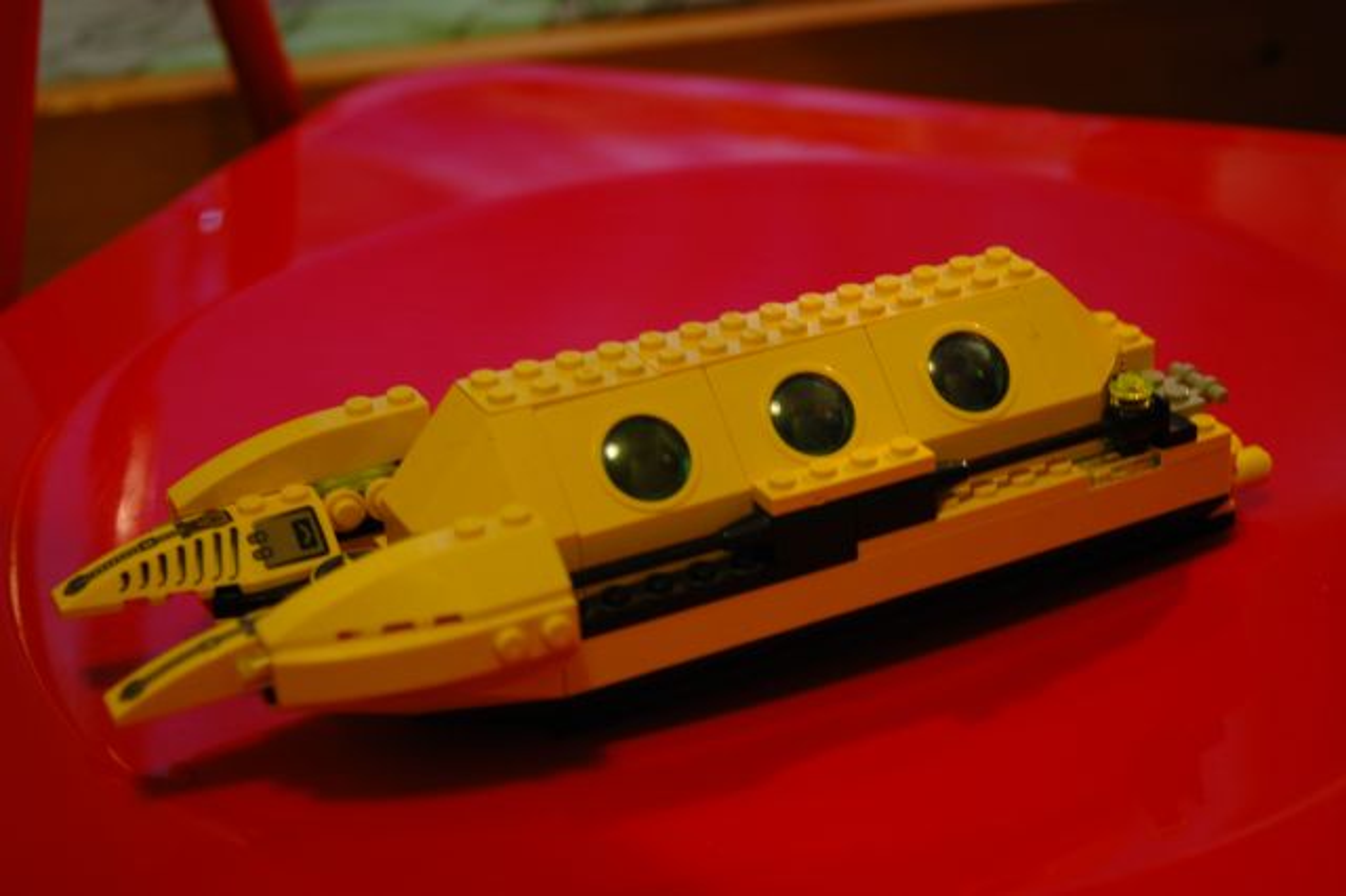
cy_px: 448
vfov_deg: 20.6
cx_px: 673
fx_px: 2466
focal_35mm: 66
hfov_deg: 30.5
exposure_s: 1/5
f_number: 4
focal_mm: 44
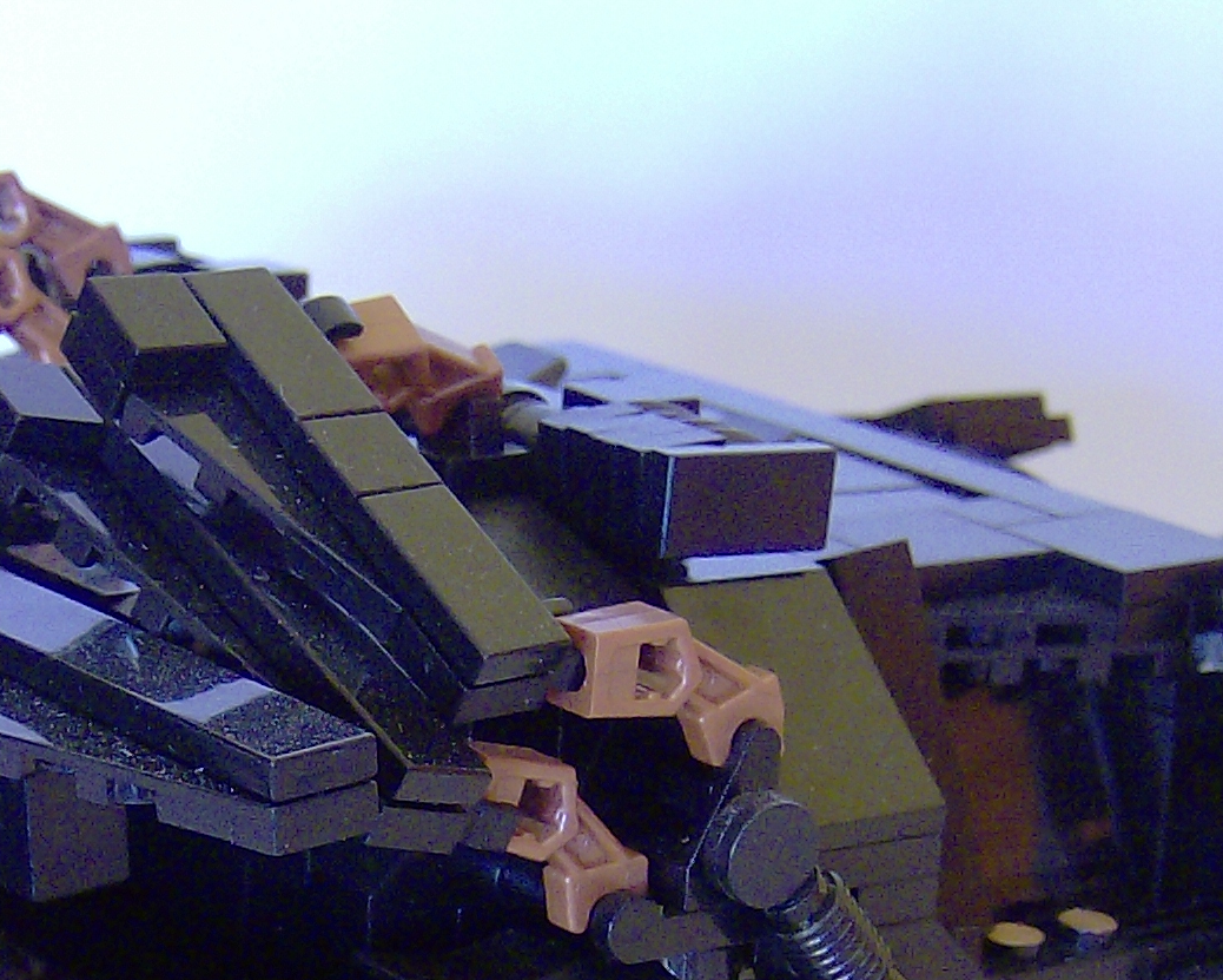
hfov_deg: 18.6
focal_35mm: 103
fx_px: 3729
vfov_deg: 14.6
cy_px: 1099
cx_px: 477
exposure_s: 1/8.06
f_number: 2.8
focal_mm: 6
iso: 100
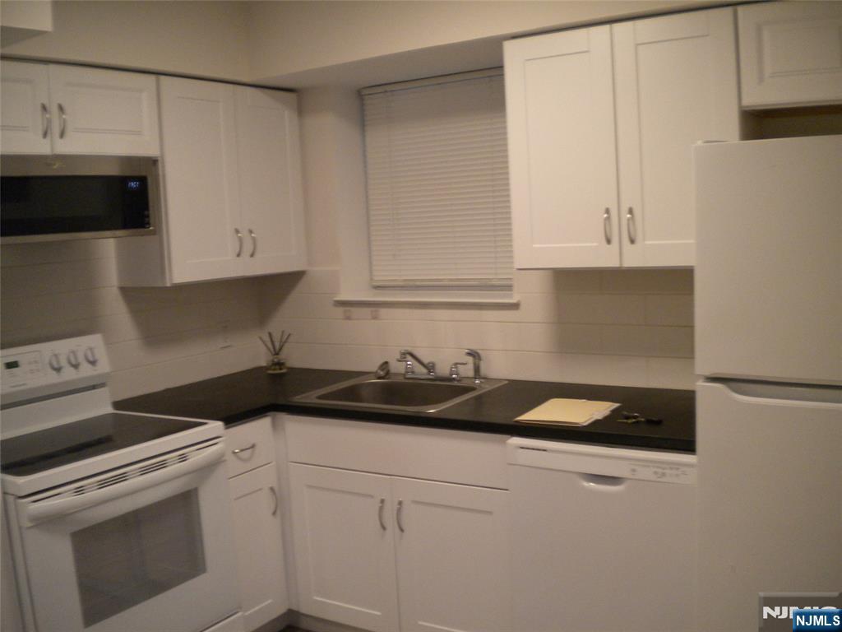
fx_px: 851
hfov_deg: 52.6
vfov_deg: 40.7
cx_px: 421
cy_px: 316
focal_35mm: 35
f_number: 3.1
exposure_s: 1/60.7
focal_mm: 6.3
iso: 311
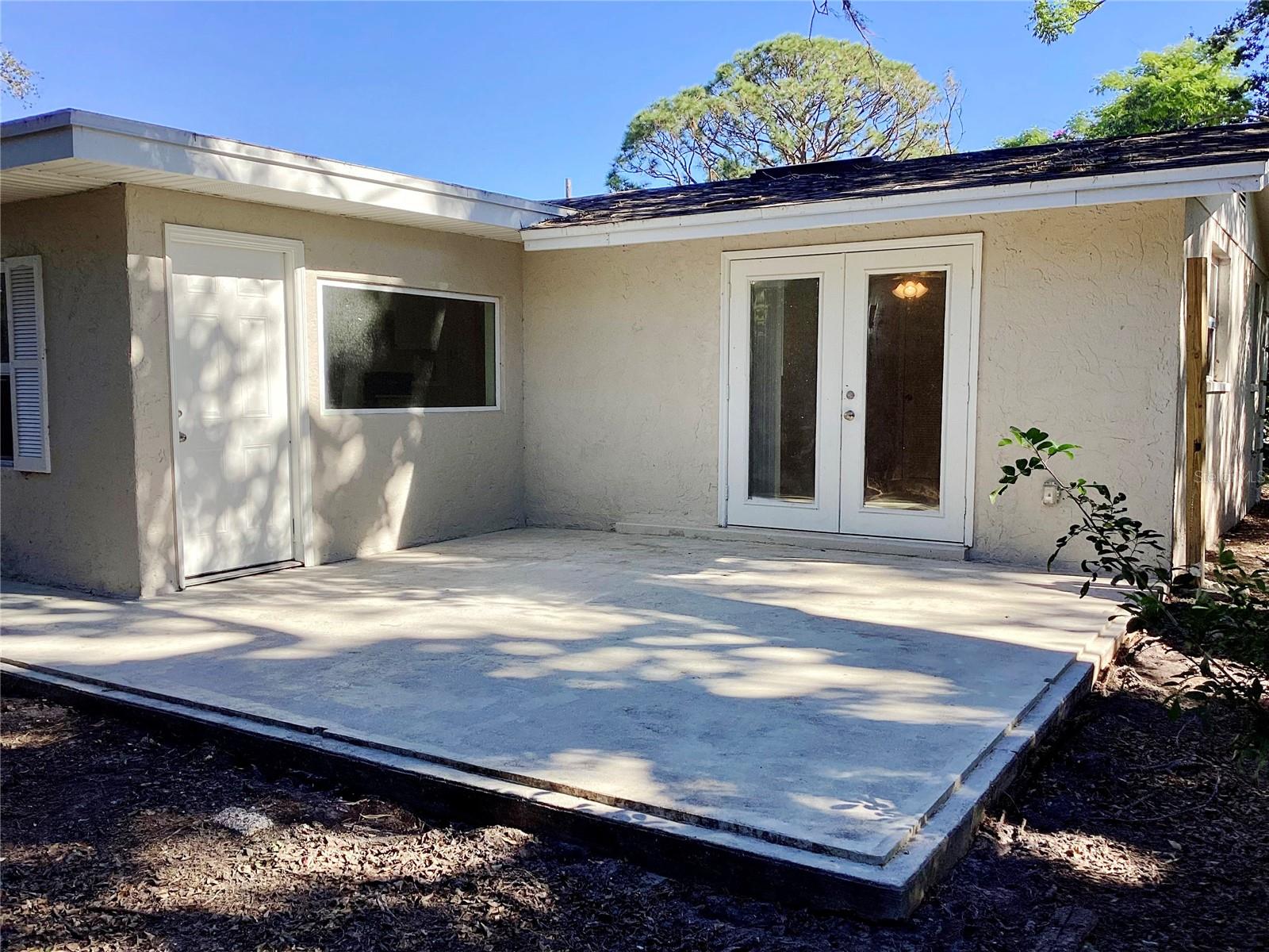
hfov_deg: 58.4
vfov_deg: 45.4
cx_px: 634
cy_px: 476
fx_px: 1136
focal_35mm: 31
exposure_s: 1/522
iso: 25
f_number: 2.4
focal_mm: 3.3
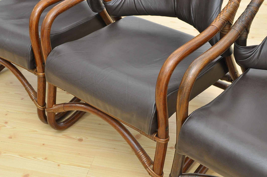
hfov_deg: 37.9
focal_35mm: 52
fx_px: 389
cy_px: 88
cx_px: 134
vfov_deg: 25.7
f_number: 6.3
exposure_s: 1/200
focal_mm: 35
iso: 1000
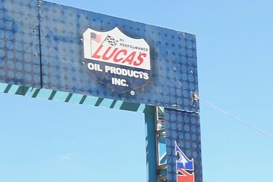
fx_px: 1054
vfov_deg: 9.7
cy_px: 243
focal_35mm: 139
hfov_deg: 14.2
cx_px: 349
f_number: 5.6
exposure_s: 1/1600
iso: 400
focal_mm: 16
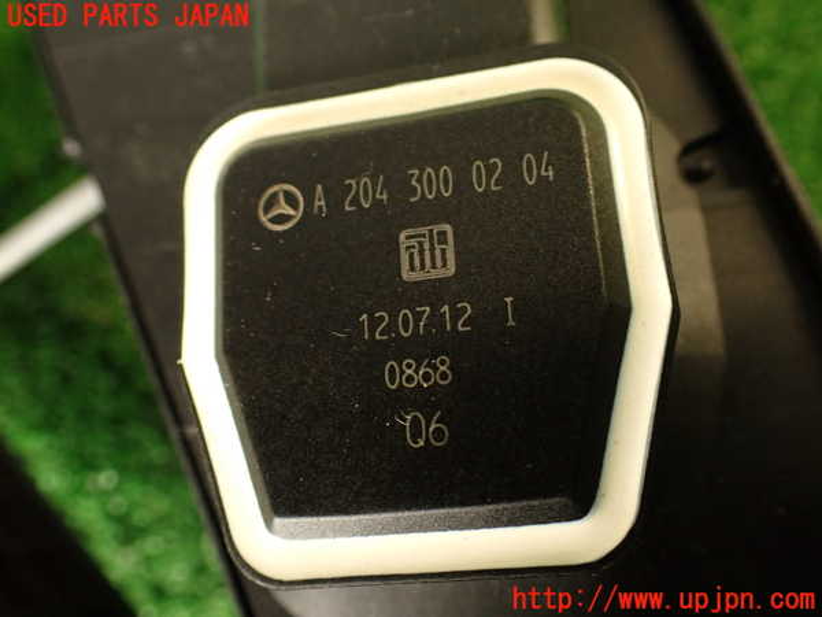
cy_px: 308
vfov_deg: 44.2
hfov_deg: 56.8
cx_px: 411
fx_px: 760
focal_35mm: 32
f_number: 2.4
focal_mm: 5.79
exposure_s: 1/30
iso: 320
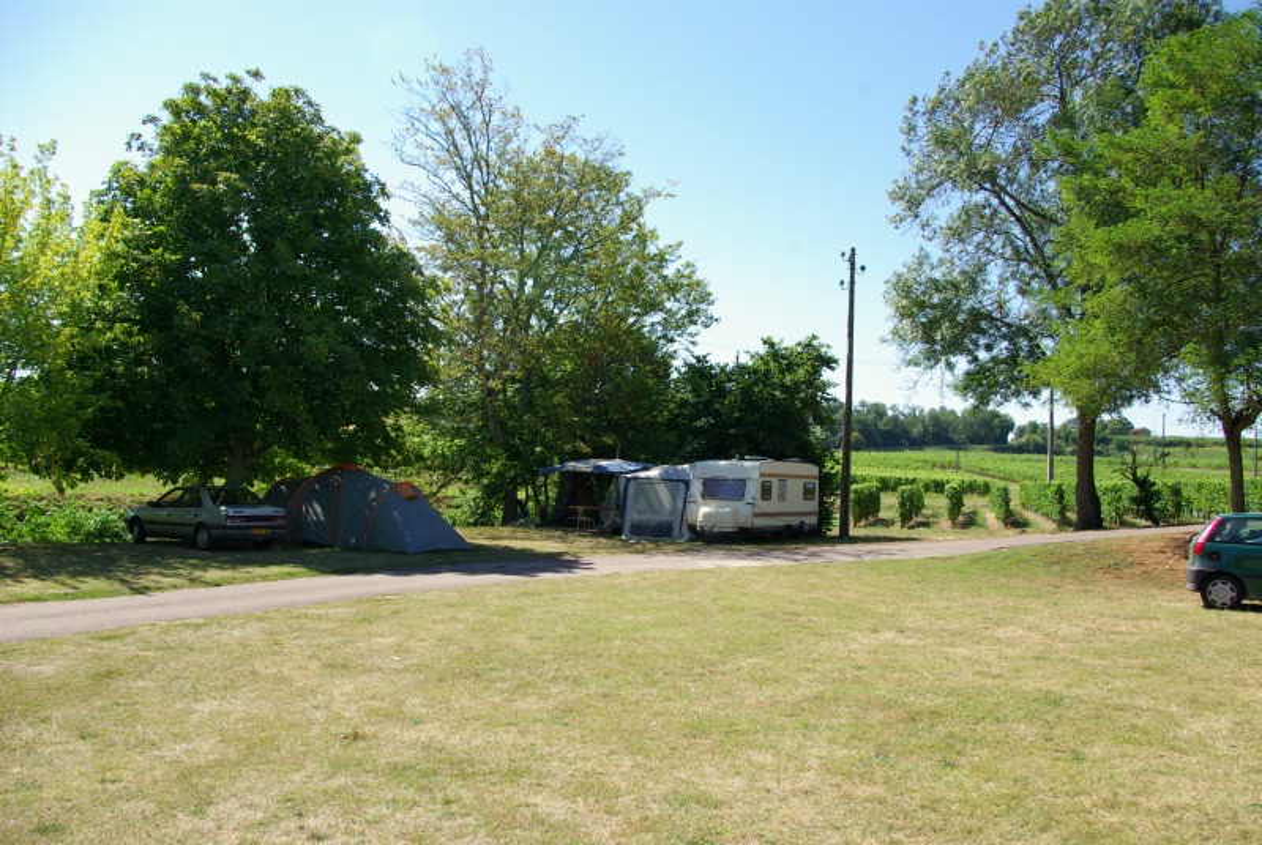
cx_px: 631
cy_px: 422
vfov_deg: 41.8
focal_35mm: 32
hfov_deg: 59.4
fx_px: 1106
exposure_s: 1/350
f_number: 8
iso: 400
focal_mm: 21
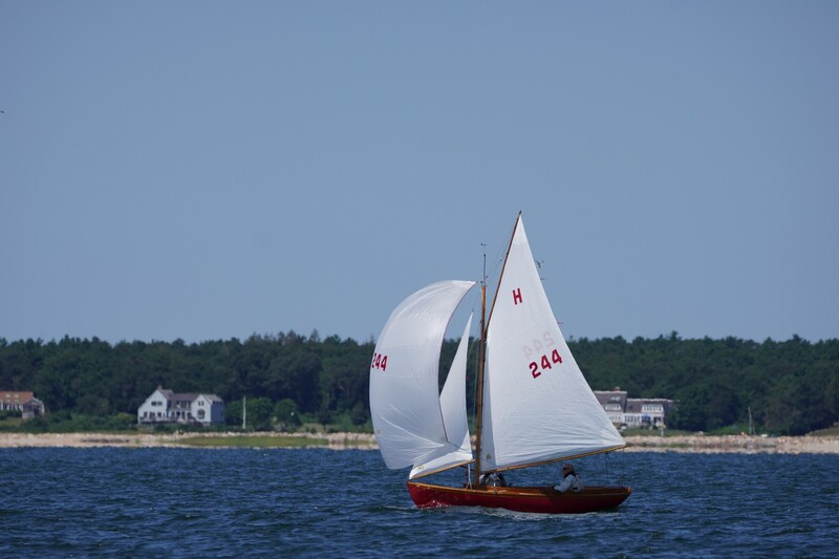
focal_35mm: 502
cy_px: 280
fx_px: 11708
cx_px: 420
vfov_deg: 2.7
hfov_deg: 4.1
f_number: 5.6
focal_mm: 335
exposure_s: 1/1250
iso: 125
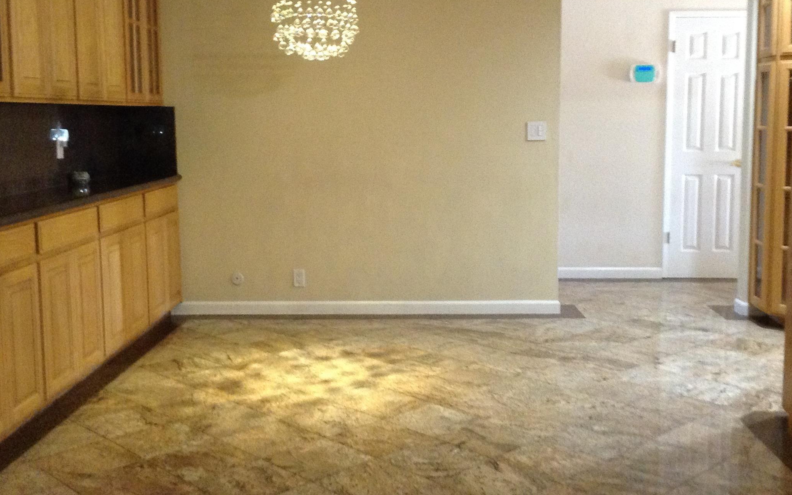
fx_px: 950
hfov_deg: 45.2
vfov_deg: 29.2
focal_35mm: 44
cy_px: 209
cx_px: 423
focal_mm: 3.3
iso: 250
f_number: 2.4
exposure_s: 1/25
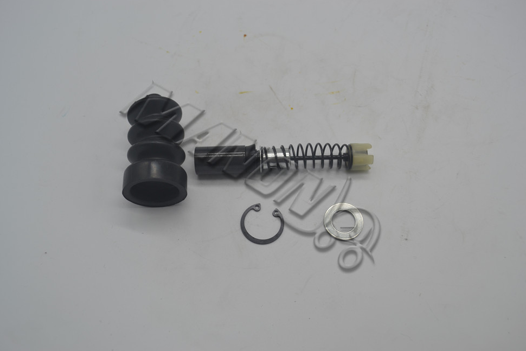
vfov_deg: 38.9
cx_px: 258
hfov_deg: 55.8
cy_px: 173
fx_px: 497
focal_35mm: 34
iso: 110
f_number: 5.6
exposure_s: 1/125
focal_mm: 22
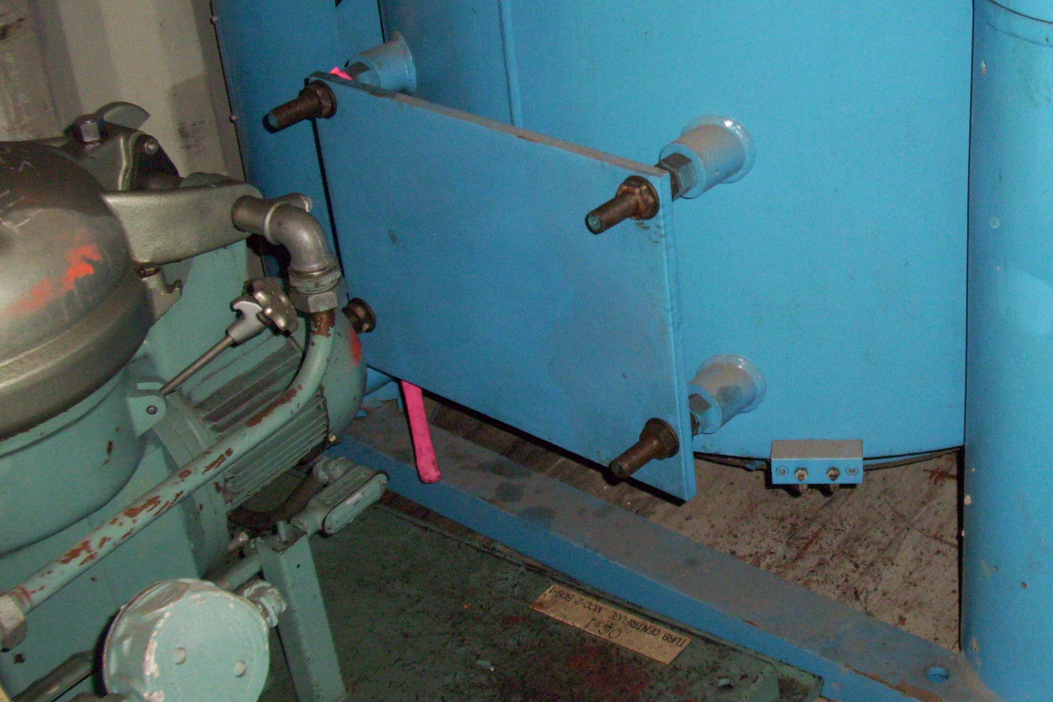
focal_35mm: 55
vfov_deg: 24.6
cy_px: 326
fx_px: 1609
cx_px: 776
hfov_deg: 35.5
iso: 200
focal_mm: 5.7
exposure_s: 1/40
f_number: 2.9
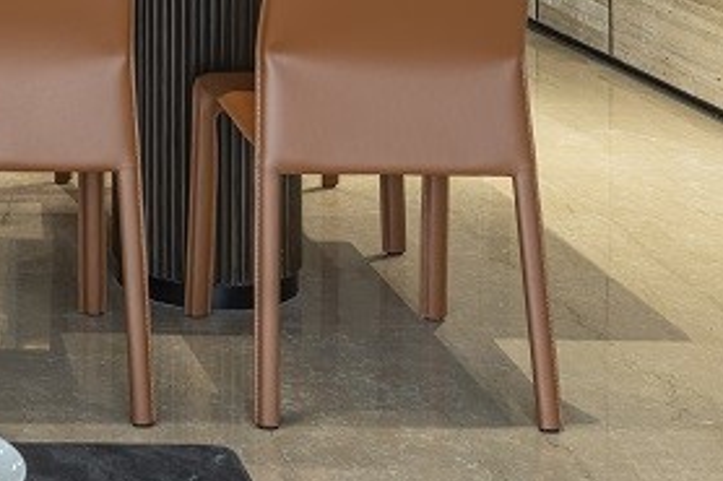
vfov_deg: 13.4
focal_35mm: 95
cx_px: -211
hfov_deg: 19.8
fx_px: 1907
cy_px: -294
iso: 100
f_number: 8
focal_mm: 22
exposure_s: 1/40
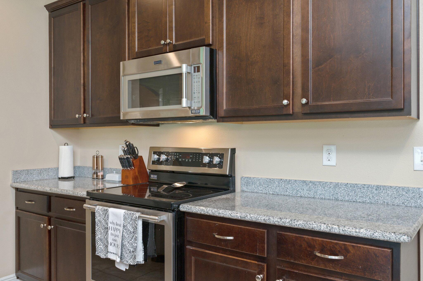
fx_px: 352
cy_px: 140
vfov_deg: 43.5
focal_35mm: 30
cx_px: 212
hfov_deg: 62.0
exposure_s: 1/30
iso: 400
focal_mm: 30
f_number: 7.1
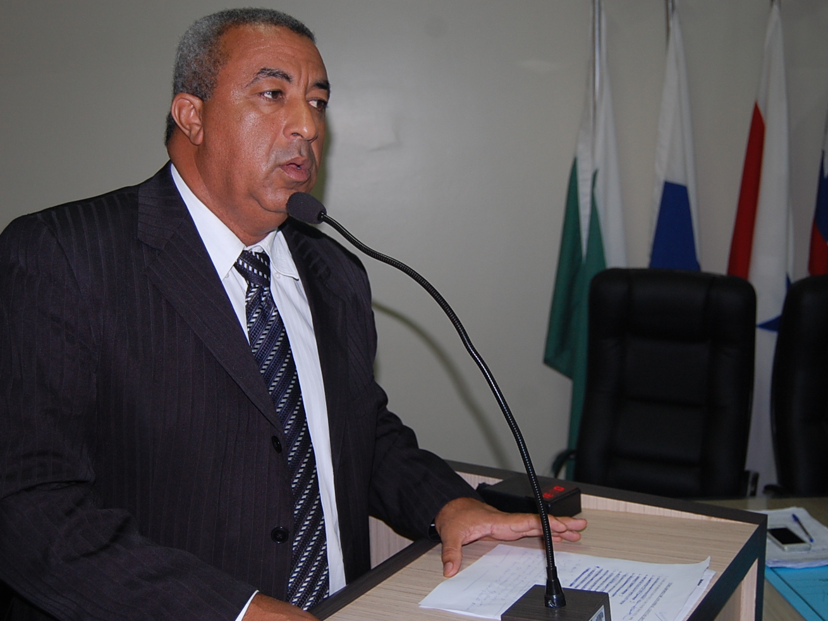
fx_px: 1029
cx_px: 435
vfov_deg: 33.6
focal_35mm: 43
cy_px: 308
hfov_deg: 43.8
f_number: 4
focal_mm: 26
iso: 400
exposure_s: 1/60
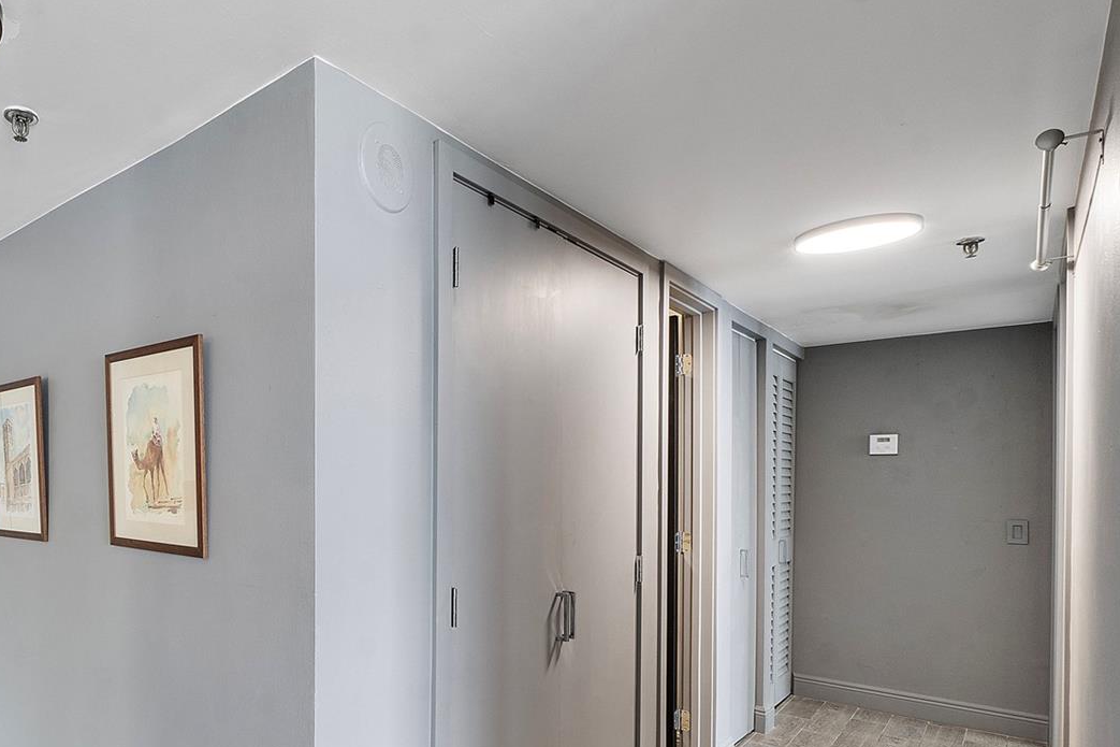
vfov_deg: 54.2
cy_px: 484
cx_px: 280
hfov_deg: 71.0
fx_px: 715
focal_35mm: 23
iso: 160
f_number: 11
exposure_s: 1/2.5
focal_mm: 10
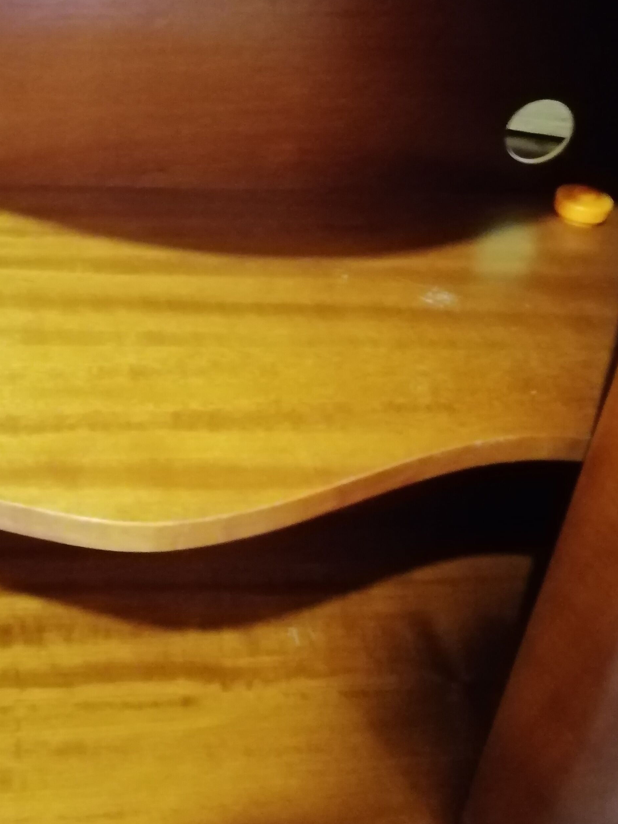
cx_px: 183
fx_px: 1143
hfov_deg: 29.9
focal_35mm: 48
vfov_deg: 39.1
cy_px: 261
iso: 2500
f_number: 1.8
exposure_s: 1/14.3
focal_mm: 3.95
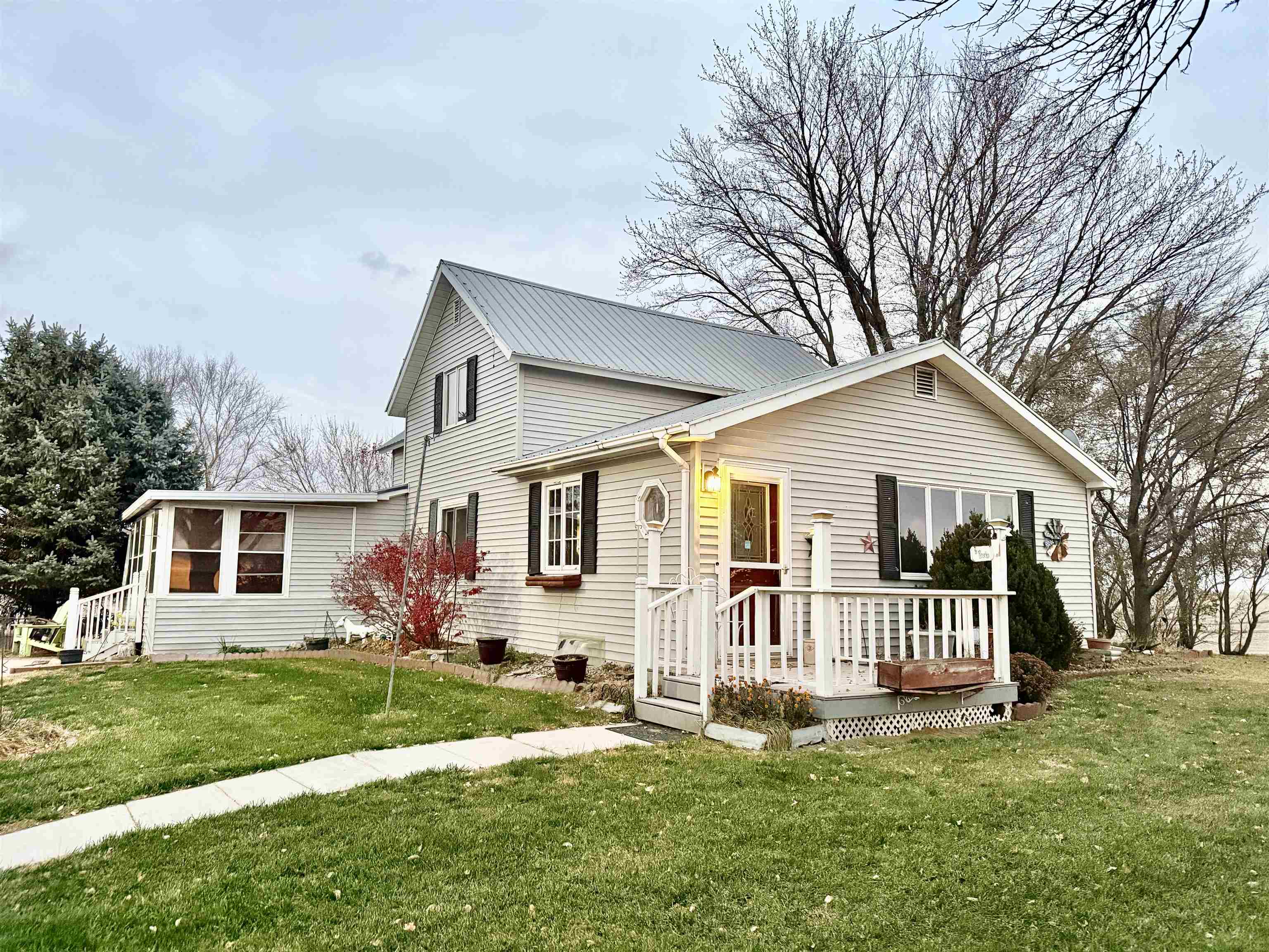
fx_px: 880
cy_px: 476
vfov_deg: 56.8
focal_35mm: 24
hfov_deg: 71.6
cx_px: 634
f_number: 1.78
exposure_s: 1/60
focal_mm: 6.76
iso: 640
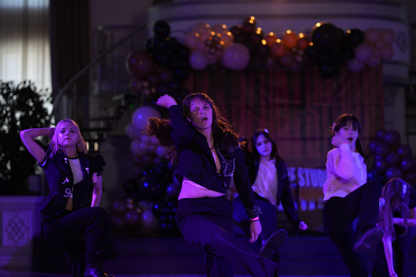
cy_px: 138
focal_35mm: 85
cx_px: 208
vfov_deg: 16.1
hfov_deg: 23.9
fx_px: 982
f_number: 2.2
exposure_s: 1/400
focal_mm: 85
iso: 800
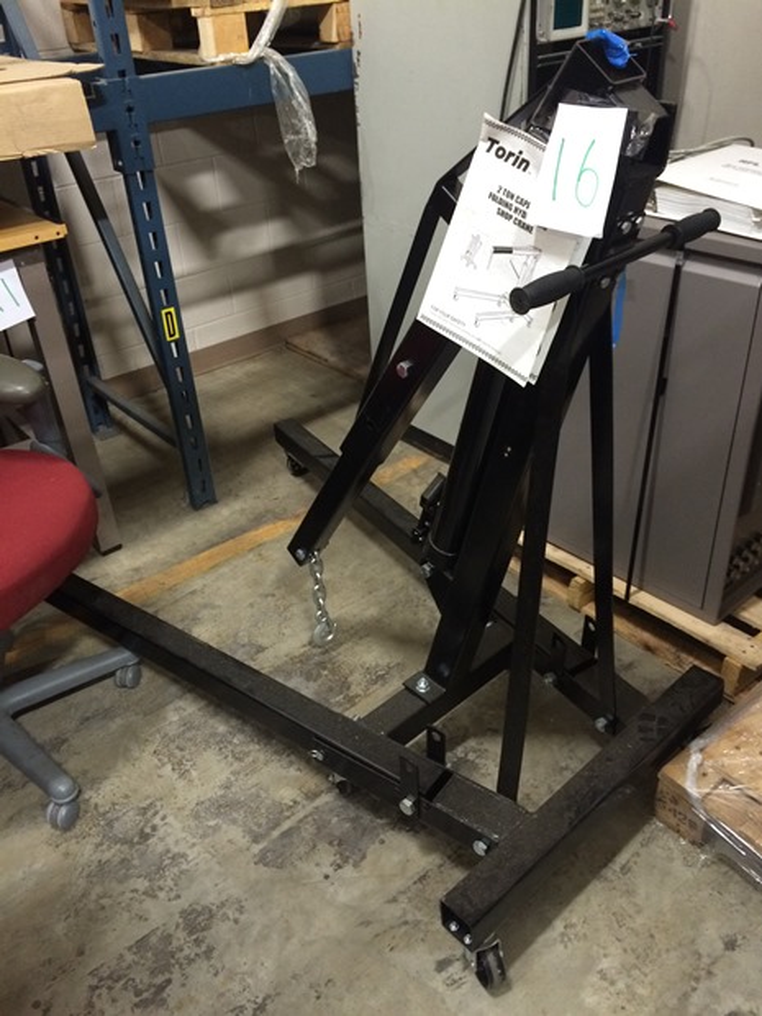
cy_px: 508
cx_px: 381
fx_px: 851
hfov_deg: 48.2
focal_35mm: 29
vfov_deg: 61.7
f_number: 2.2
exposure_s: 1/17
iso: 320
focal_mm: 4.15
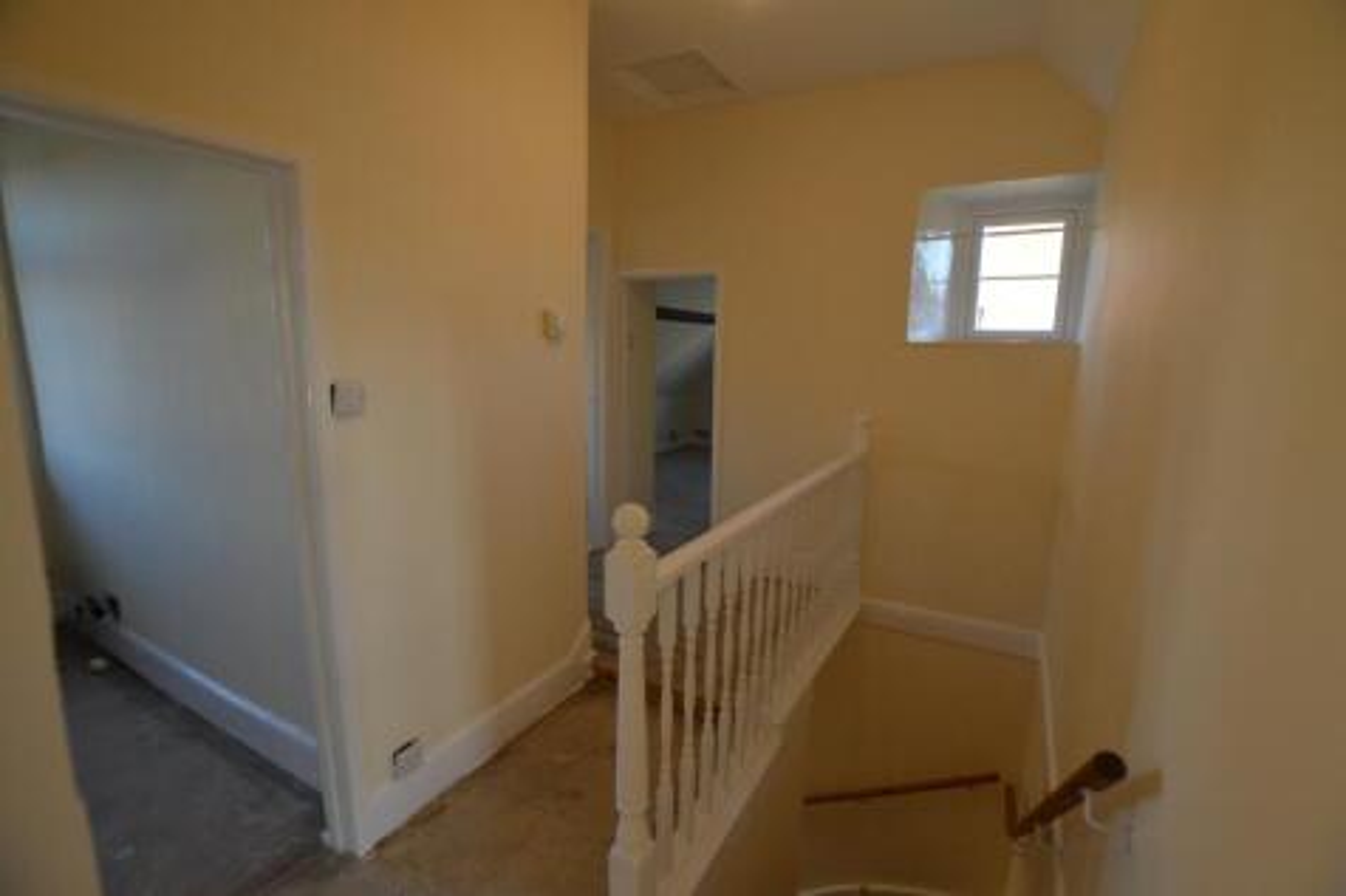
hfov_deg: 100.4
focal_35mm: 15
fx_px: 561
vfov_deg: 77.3
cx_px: 673
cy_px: 448
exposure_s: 1/500
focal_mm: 10
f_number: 3.5
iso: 1400
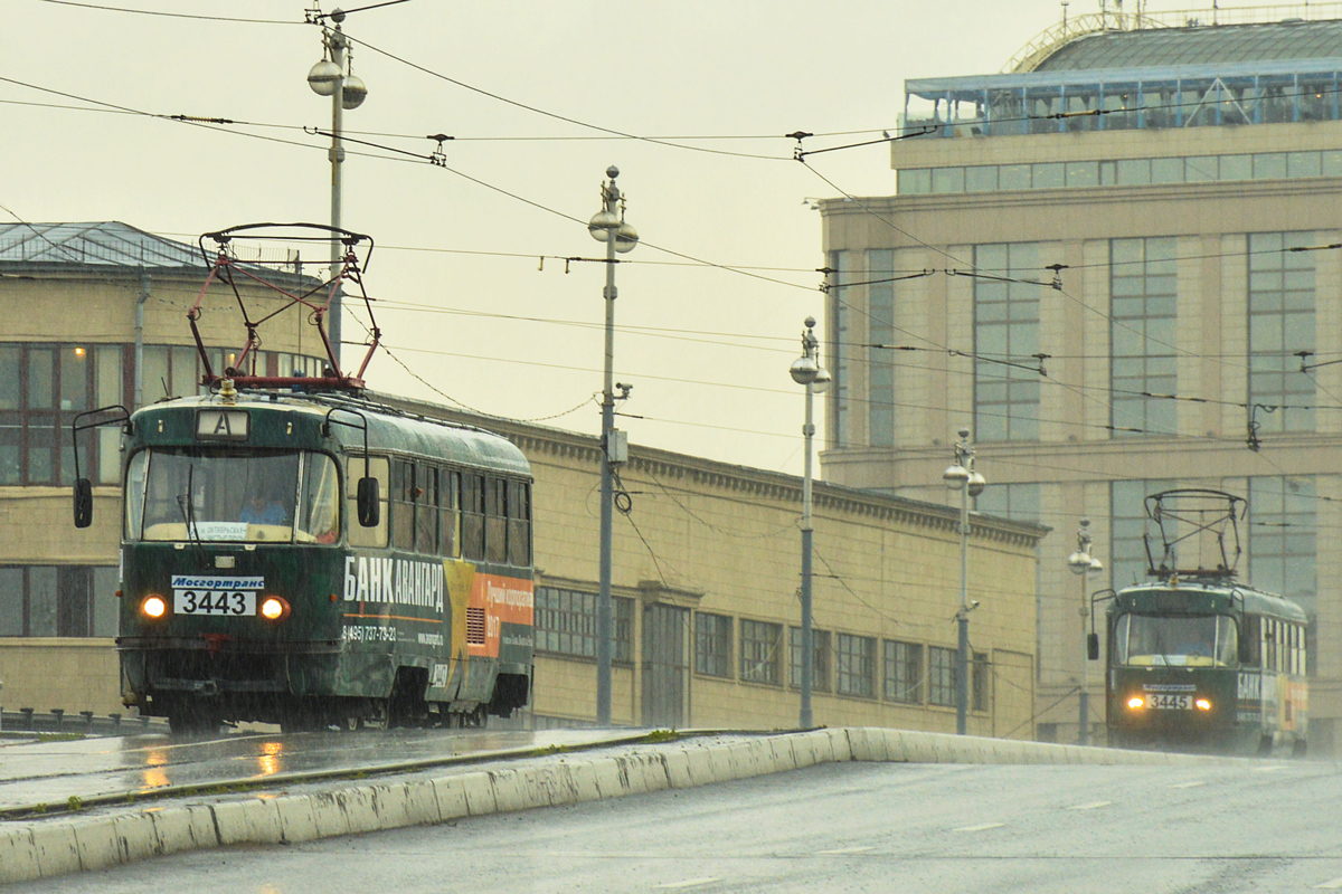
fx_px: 7828
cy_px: 447
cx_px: 671
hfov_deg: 9.8
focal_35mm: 210
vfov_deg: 6.5
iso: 400
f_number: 8
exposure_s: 1/125
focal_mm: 140
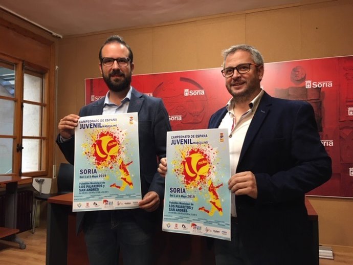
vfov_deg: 48.3
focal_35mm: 29
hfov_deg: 61.6
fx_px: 296
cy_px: 132
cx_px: 176
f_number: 2.2
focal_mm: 4.15
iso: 100
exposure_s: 1/33
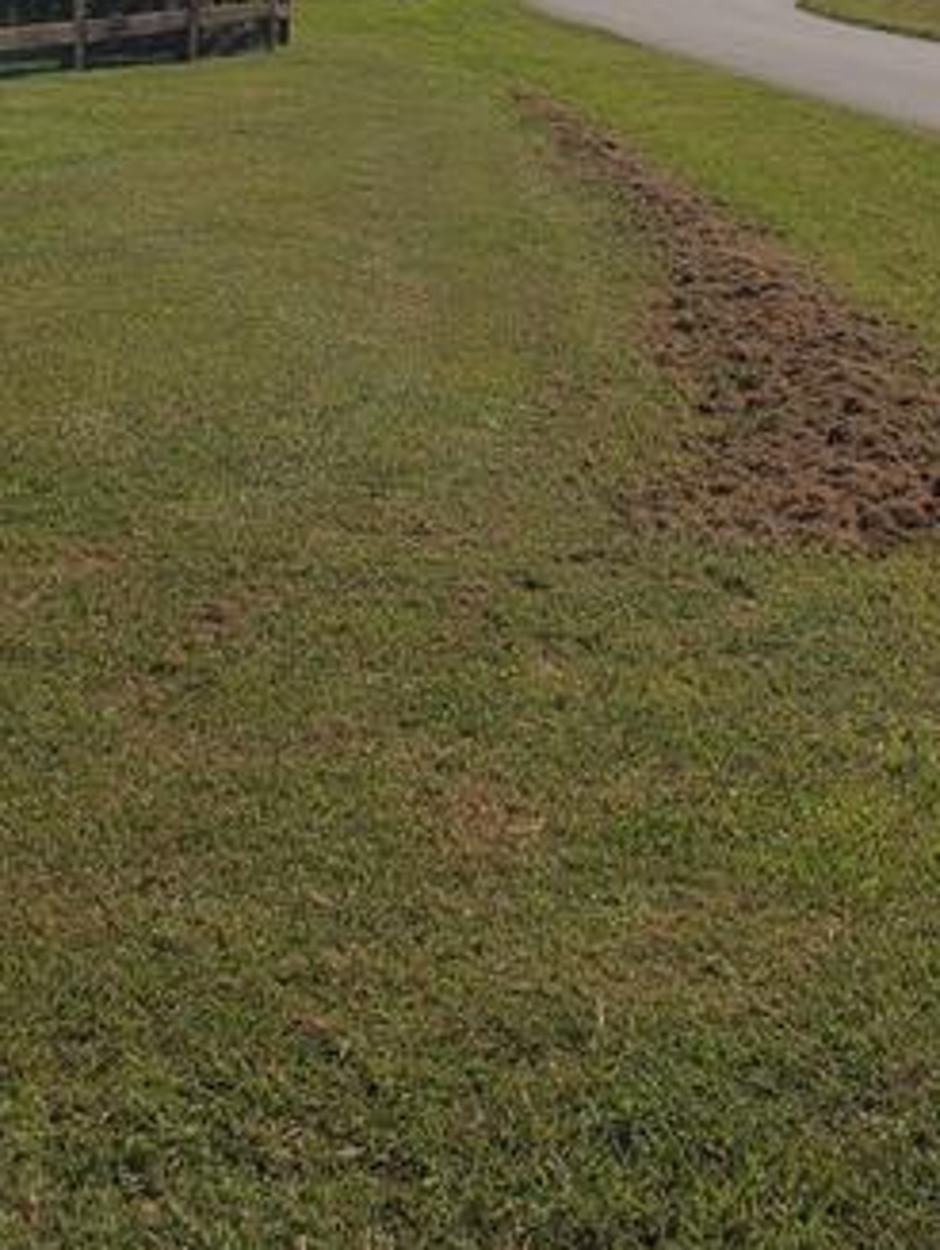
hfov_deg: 24.0
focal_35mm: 61
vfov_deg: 29.0
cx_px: 611
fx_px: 2204
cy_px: -84
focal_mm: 4.3
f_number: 2.4
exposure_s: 1/3569
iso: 50
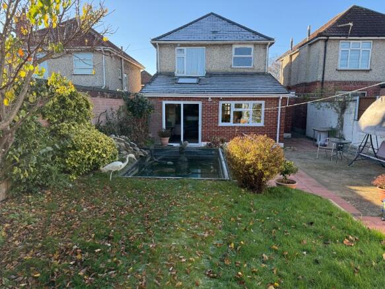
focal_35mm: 24
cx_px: 192
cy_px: 144
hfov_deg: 71.6
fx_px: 267
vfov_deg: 56.8
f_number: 1.78
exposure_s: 1/898
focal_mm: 6.76
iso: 100
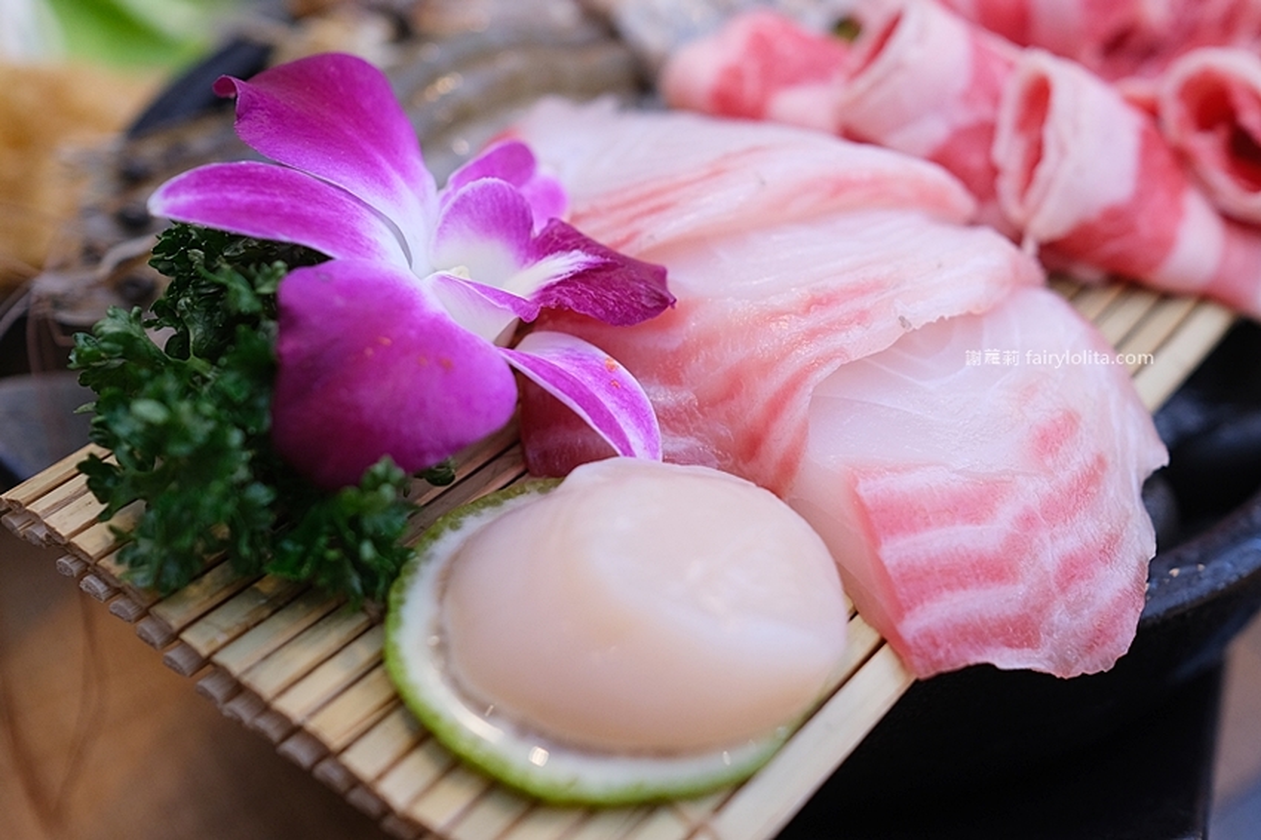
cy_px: 420
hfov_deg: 54.5
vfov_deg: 37.8
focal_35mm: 35
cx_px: 630
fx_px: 1225
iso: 1000
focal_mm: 23
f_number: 2.8
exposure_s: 1/100
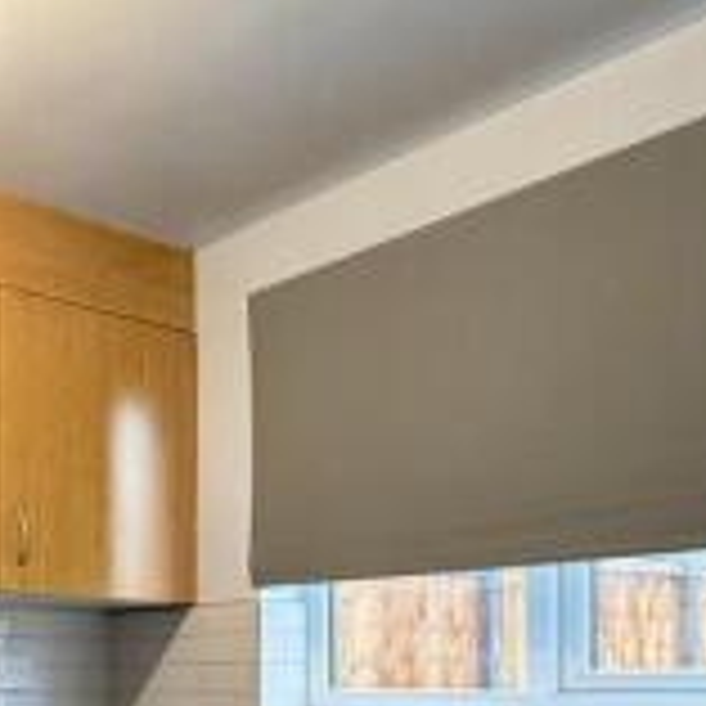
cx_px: -74
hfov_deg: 32.3
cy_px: 686
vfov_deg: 34.0
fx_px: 1061
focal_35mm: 46
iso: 250
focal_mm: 2.22
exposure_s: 1/50
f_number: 2.2
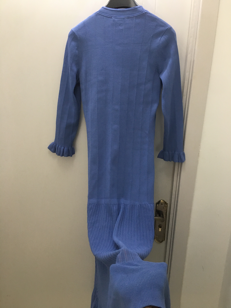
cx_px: 116
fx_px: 258
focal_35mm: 29
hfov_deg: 48.2
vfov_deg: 61.7
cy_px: 154
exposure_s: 1/17
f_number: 2.2
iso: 100
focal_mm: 4.15
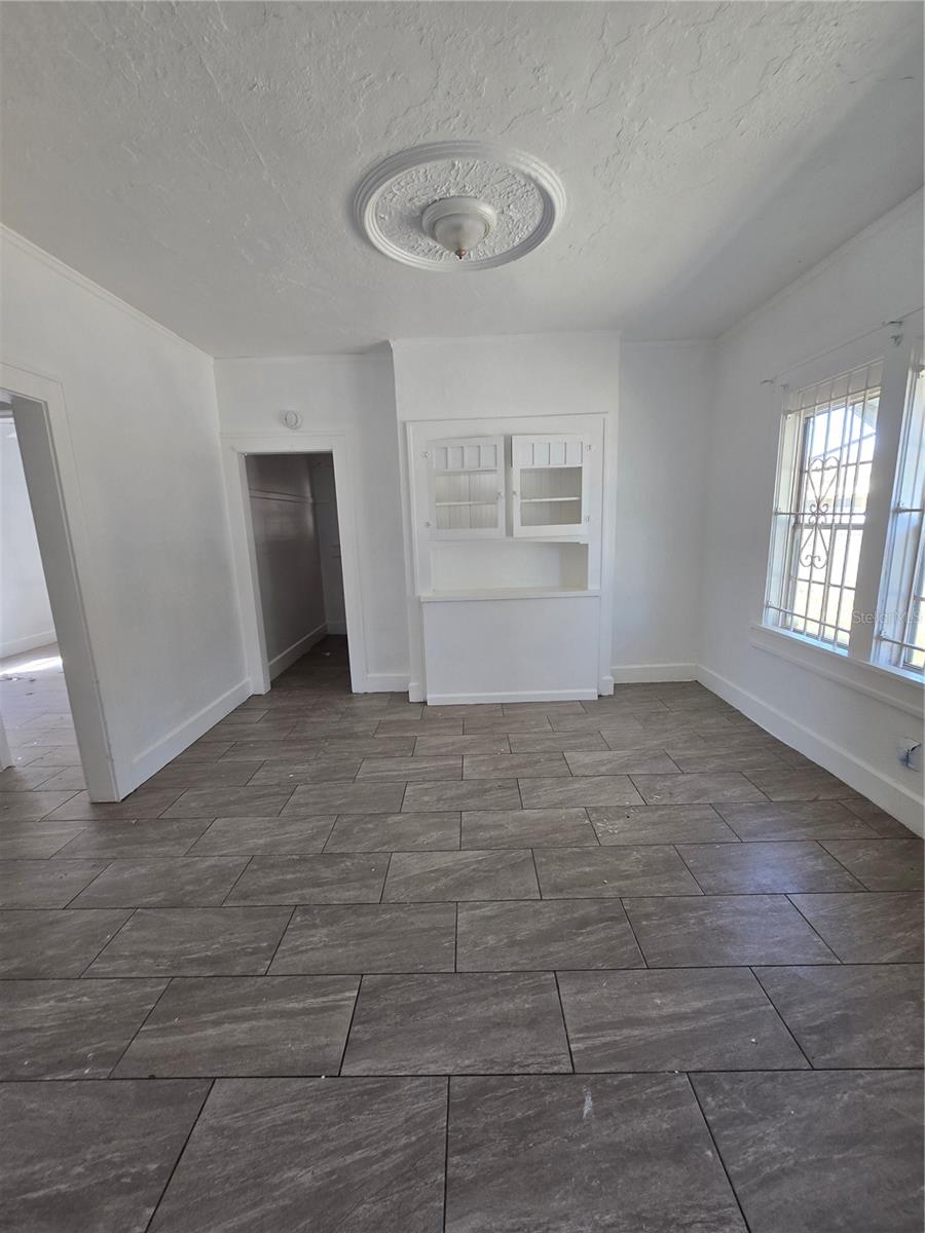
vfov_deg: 106.2
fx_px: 463
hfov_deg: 89.9
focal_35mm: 13
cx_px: 462
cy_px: 616
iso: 100
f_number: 2.2
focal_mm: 2.2
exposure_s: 1/60
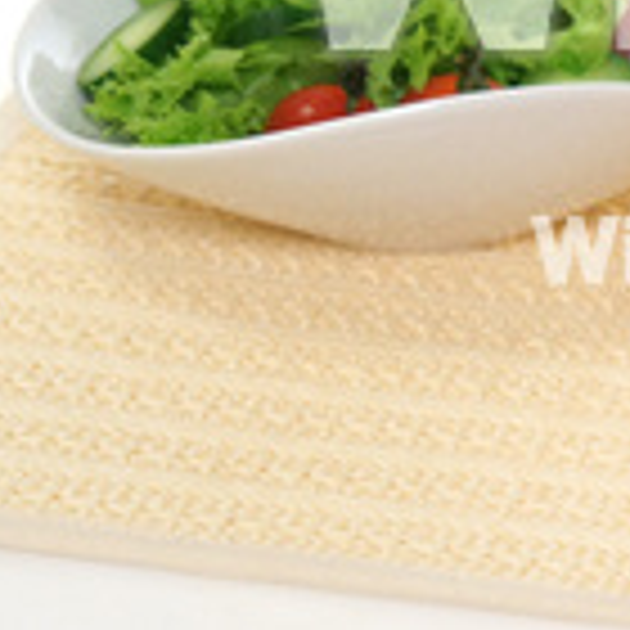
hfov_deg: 7.8
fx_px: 4537
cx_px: 976
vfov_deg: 7.9
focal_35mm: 220
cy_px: -22
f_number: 5.6
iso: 1600
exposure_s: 1/80
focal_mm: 55
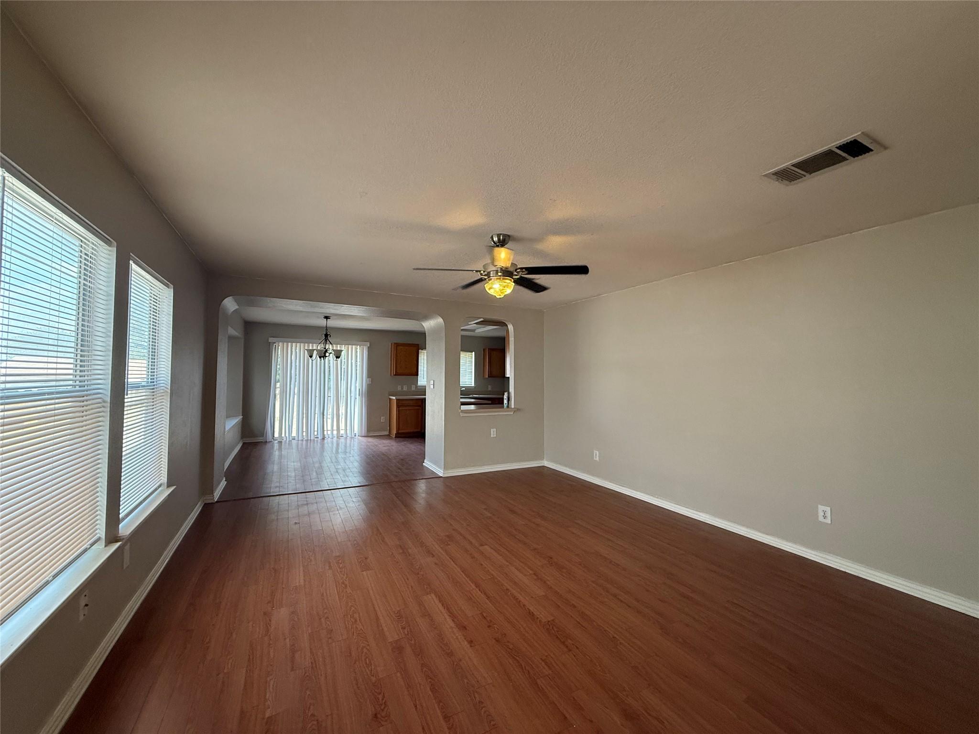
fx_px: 396
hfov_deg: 102.1
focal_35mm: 14
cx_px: 490
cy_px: 367
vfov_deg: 85.7
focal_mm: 2.22
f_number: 2.2
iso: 250
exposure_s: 1/120
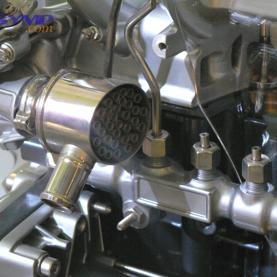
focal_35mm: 145
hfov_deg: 12.0
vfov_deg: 12.0
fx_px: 1313
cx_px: 127
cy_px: 139
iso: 400
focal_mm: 20.3
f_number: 3.2
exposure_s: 1/30
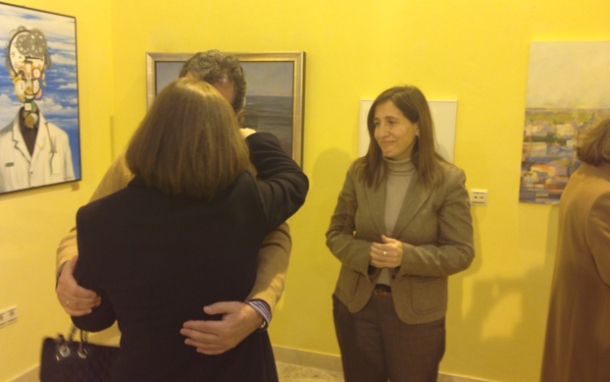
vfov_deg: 35.3
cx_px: 297
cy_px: 179
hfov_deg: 54.0
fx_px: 599
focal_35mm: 36
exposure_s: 1/20
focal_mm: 4.13
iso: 64
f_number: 2.4
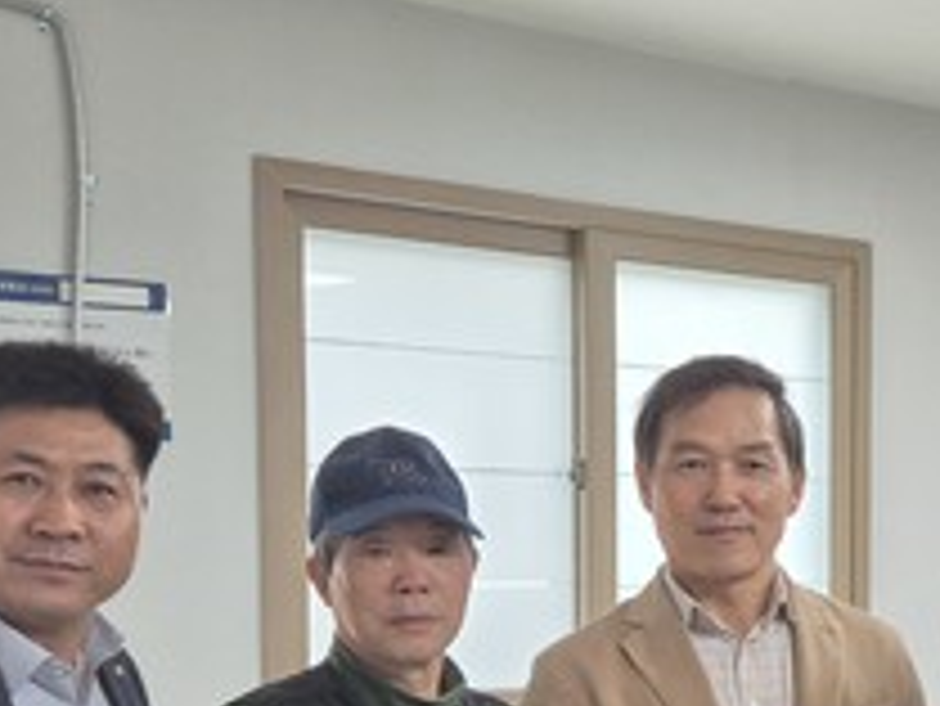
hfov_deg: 27.1
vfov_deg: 21.8
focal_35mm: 66
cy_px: 612
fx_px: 1793
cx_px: 1021
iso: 400
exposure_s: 1/120
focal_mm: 5.4
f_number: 1.8
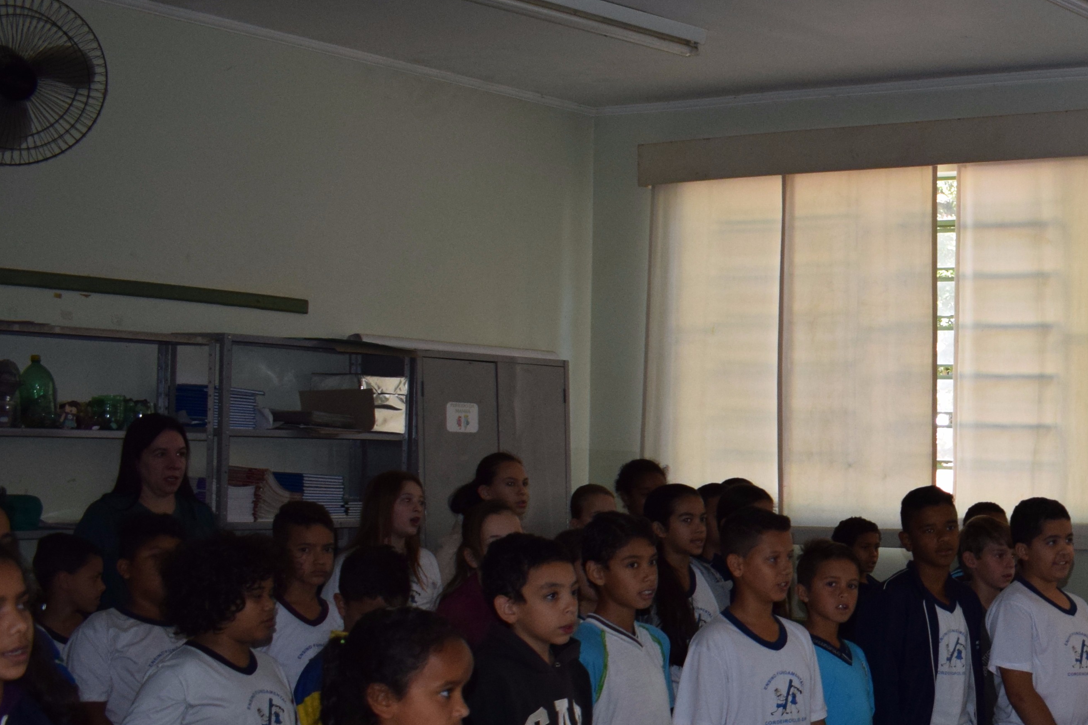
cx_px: 1121
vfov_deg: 21.6
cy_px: 582
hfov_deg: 29.9
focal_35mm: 62
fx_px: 1874
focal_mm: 18
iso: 800
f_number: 5
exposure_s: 1/100
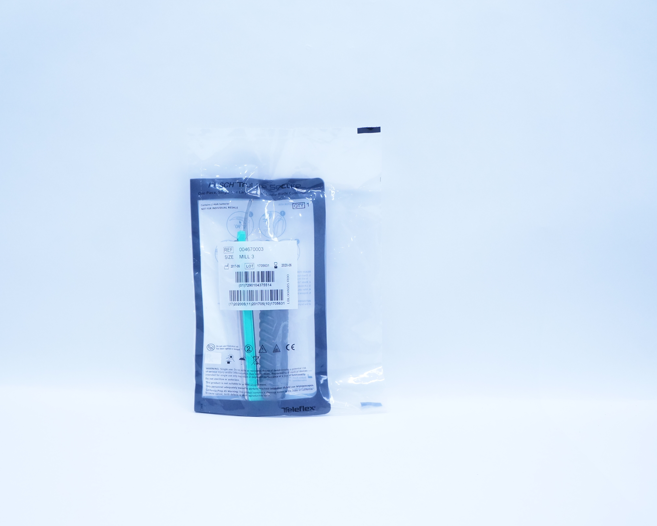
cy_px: 267
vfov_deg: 47.1
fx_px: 603
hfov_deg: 57.1
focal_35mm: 31
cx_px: 295
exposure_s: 1/200
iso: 800
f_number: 4.5
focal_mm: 18
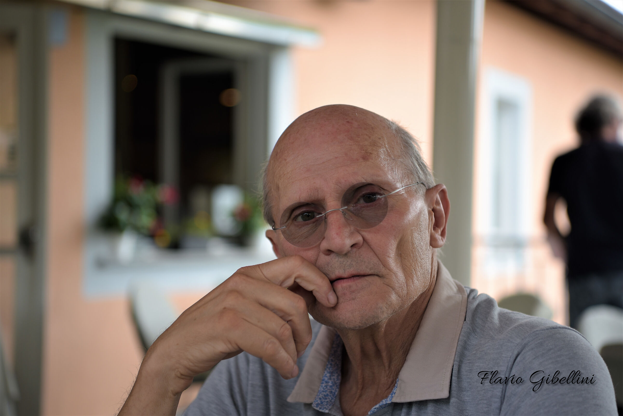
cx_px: 312
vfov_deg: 19.5
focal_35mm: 70
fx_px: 1212
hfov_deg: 28.8
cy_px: 208
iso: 200
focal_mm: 70
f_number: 3.2
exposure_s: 1/400
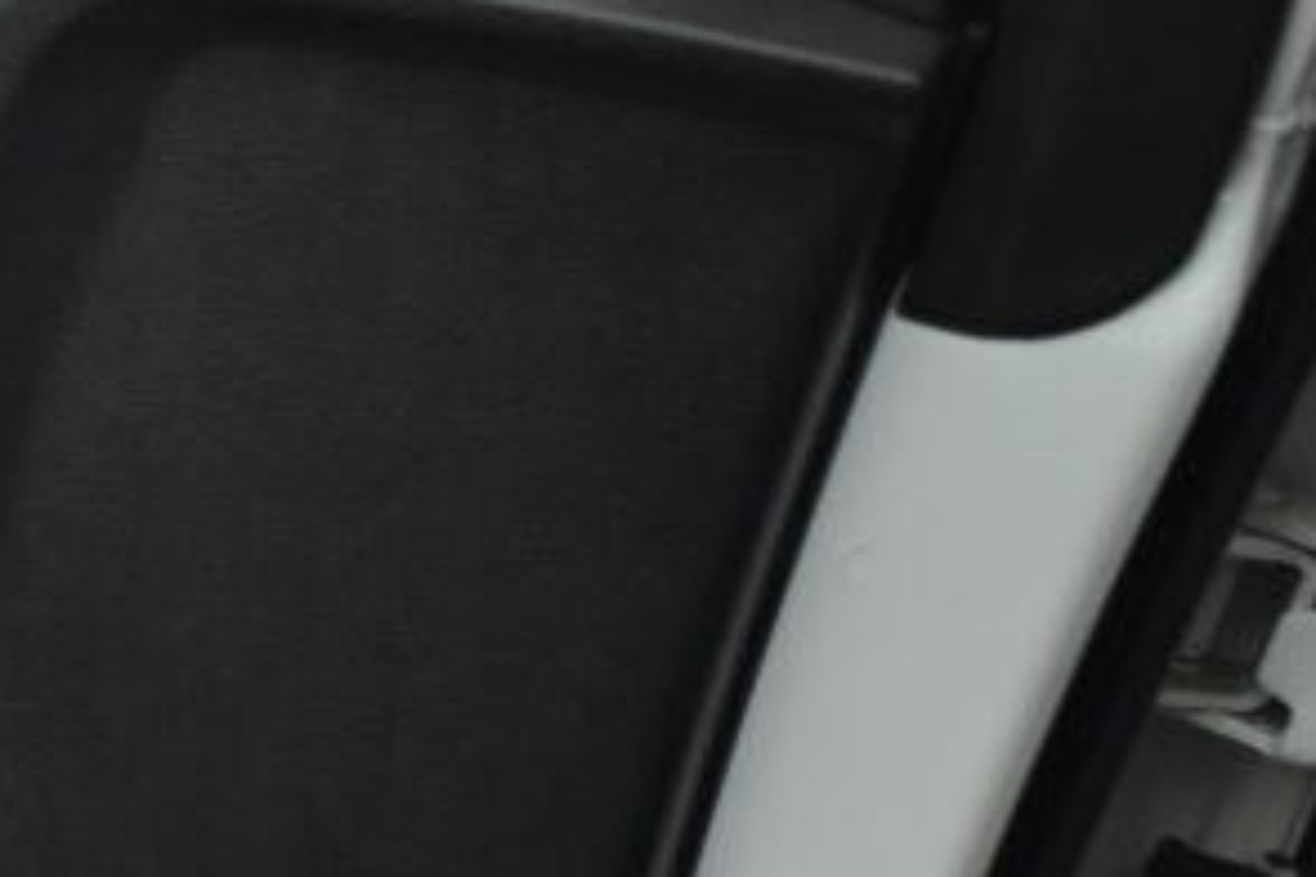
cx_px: -376
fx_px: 3009
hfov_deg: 22.2
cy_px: 741
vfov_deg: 16.4
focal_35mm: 82
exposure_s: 1/160
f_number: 3.8
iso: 1600
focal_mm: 21
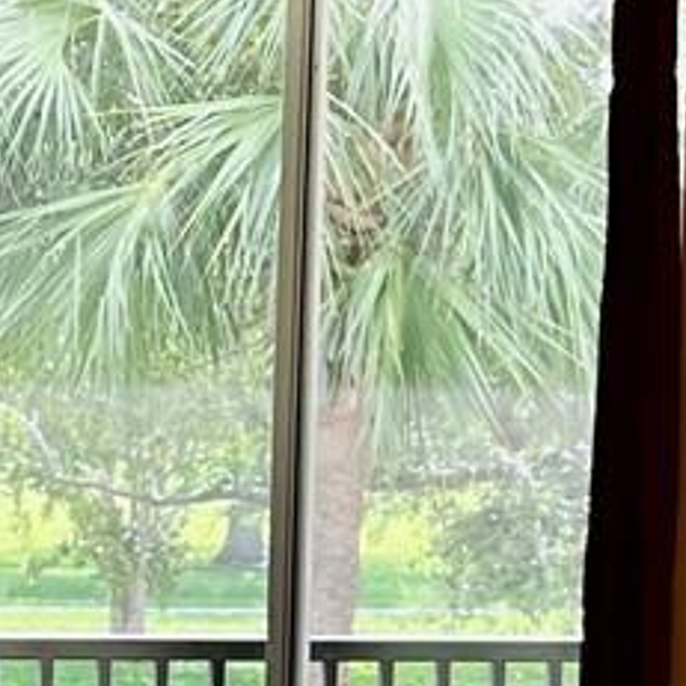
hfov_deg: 10.1
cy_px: 517
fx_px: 3565
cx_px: -742
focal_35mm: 159
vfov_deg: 11.0
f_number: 1.5
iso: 40
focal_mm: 5.7
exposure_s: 1/121
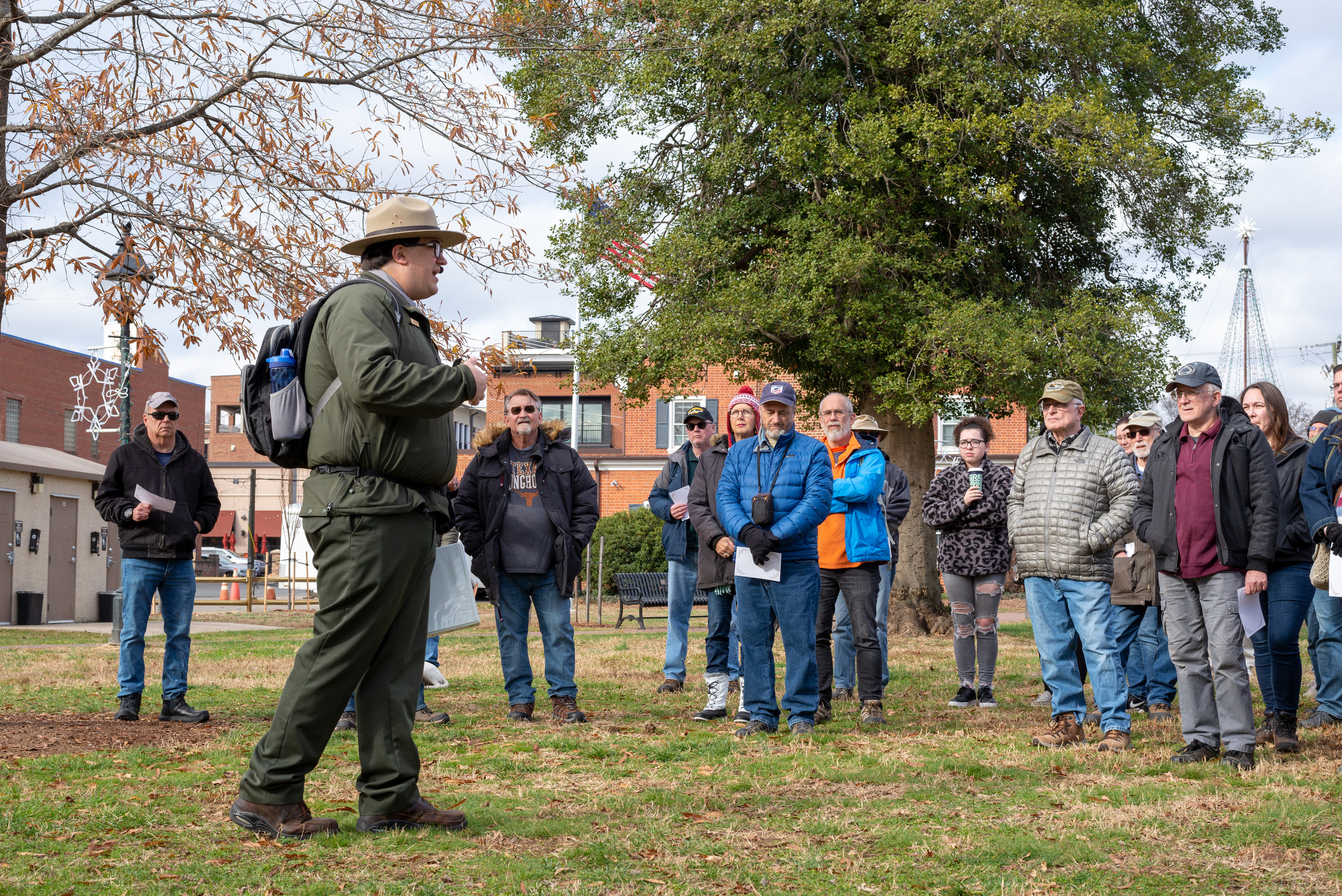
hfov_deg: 39.6
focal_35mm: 50
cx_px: 671
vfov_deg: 27.0
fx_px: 1865
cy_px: 448
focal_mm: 50
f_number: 9
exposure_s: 1/250
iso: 400
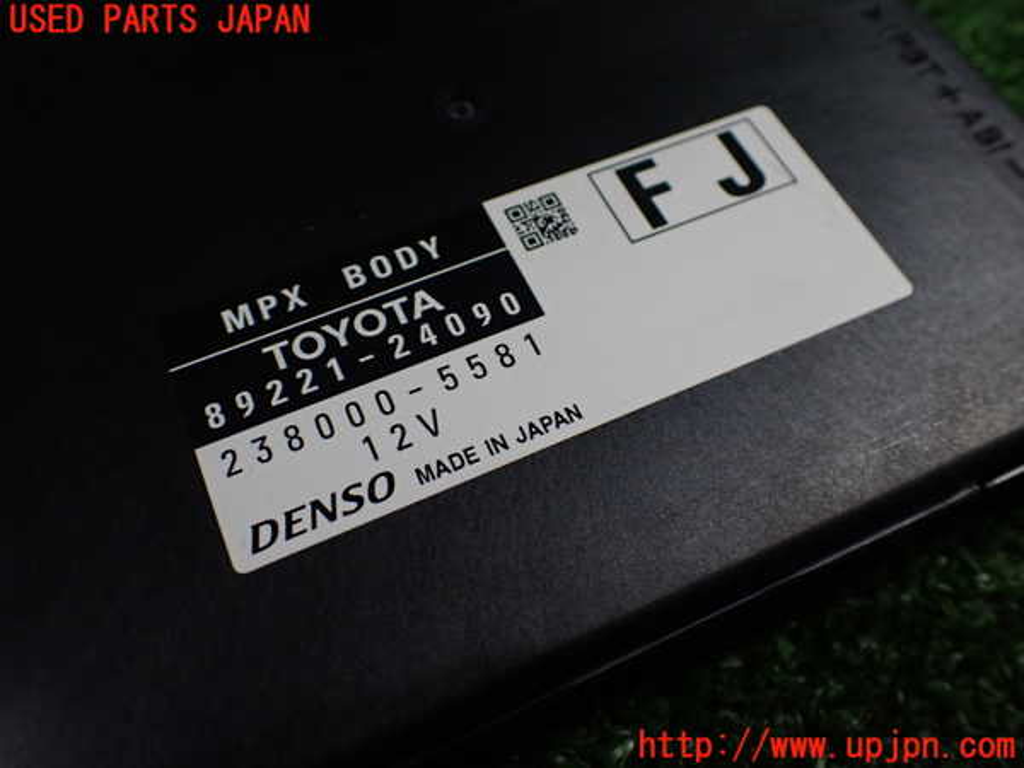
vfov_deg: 46.8
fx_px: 887
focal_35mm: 30
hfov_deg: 60.0
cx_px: 512
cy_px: 384
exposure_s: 1/125
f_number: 2.3
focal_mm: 5.4
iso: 250
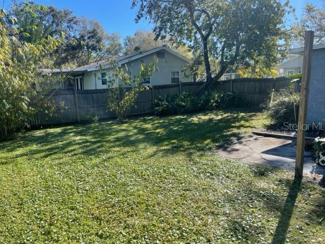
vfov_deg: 51.3
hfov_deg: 65.3
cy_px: 126
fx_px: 253
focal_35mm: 27
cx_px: 164
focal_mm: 4.2
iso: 32
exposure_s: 1/1575
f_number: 1.6
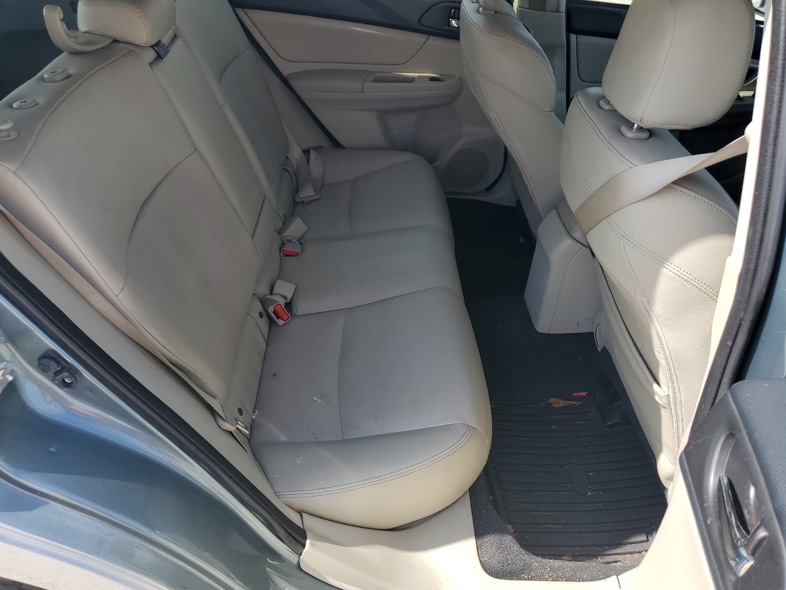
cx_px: 379
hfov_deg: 65.3
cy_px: 289
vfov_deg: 51.4
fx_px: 613
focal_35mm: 27
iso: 50
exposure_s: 1/1111
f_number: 1.5
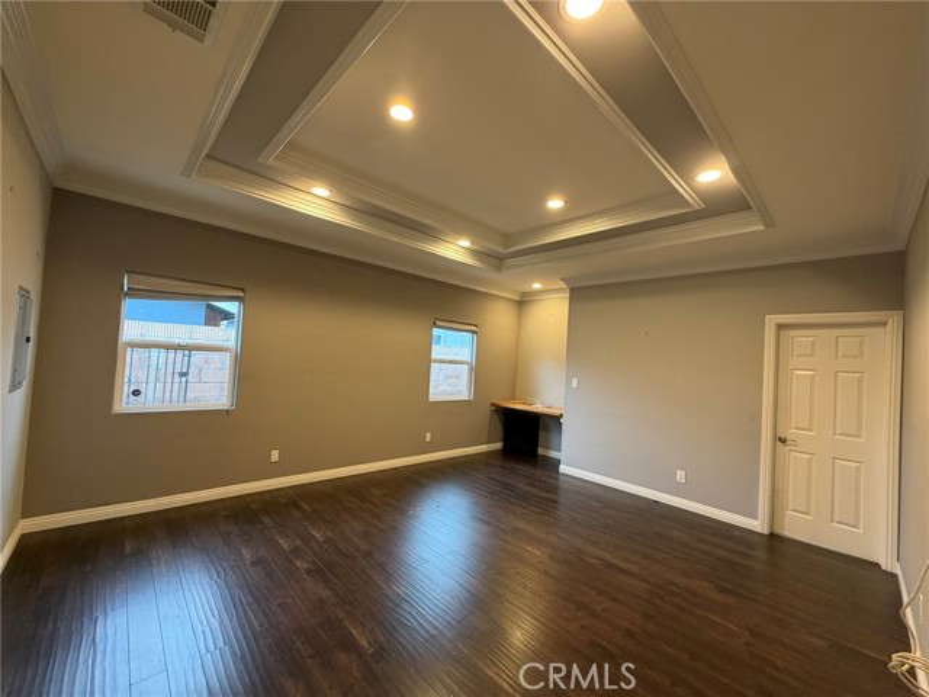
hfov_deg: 102.1
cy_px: 348
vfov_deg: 85.7
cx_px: 464
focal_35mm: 14
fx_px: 376
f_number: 2.2
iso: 250
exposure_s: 1/60
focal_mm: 2.22
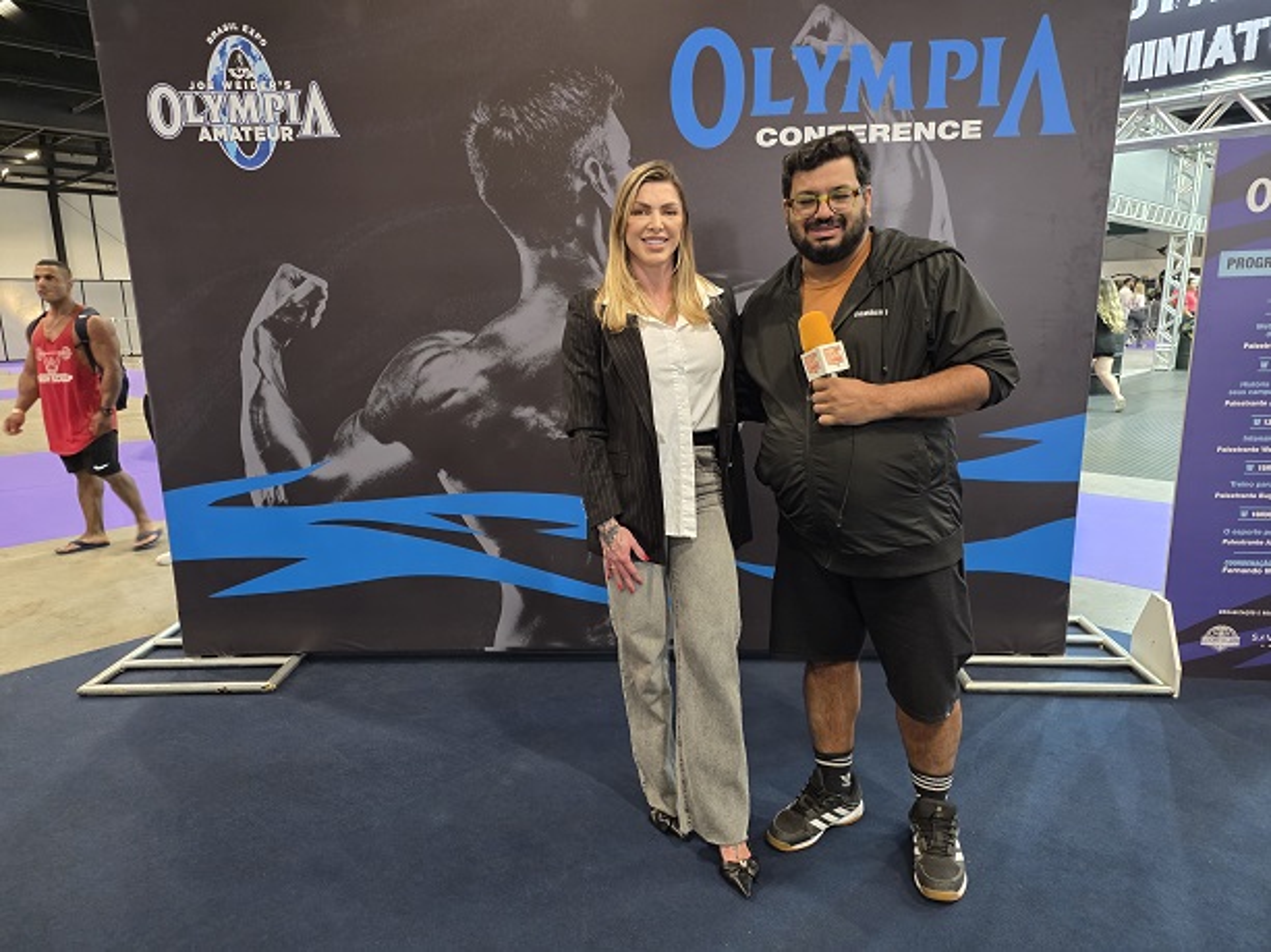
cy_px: 476
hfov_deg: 74.0
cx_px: 636
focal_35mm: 23
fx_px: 844
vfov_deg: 58.8
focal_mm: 6.25
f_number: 1.7
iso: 640
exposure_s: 1/60
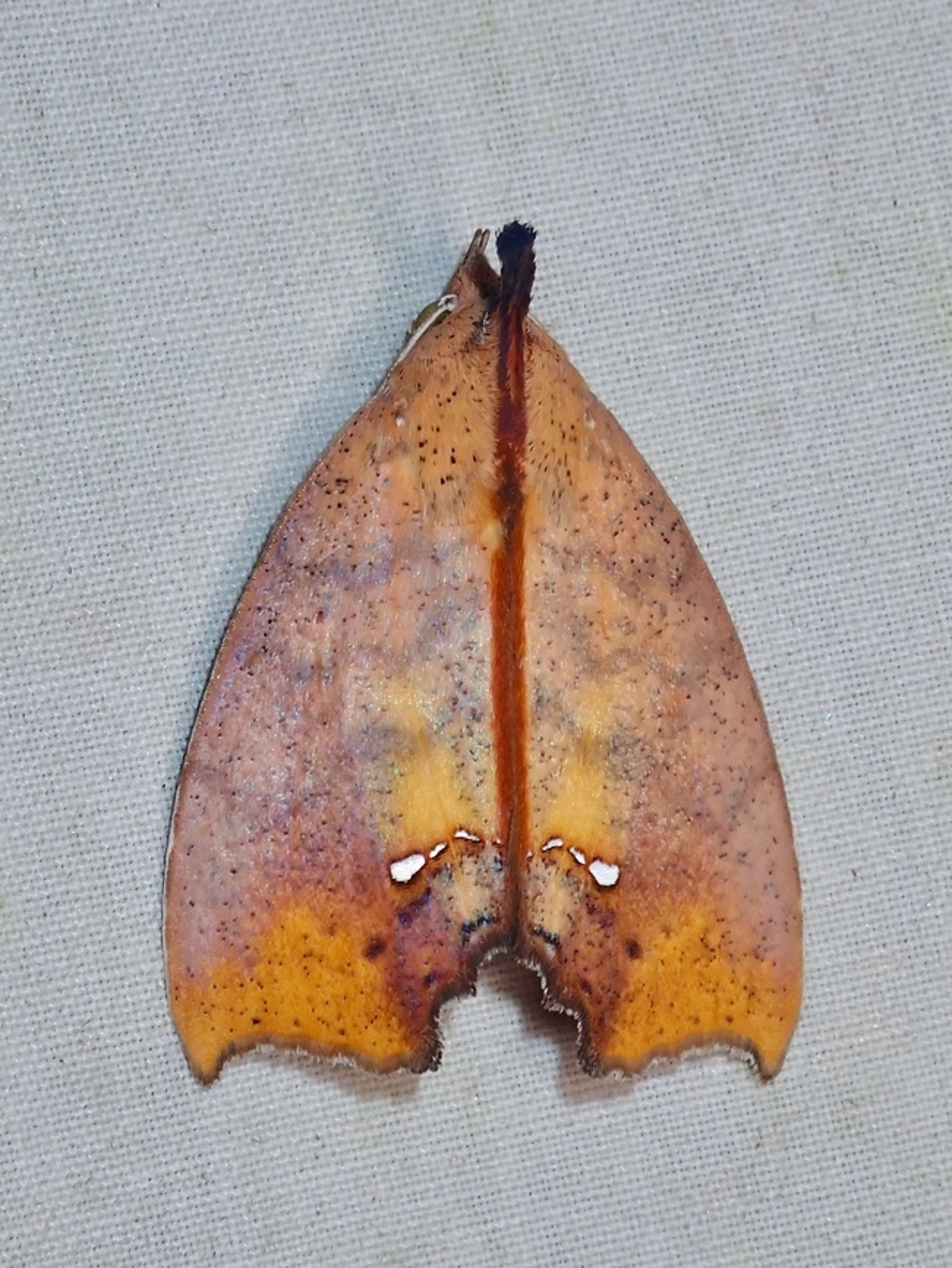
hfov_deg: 14.8
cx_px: 476
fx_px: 3665
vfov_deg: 19.6
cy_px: 634
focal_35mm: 100
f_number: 6.3
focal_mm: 18
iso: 200
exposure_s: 1/200
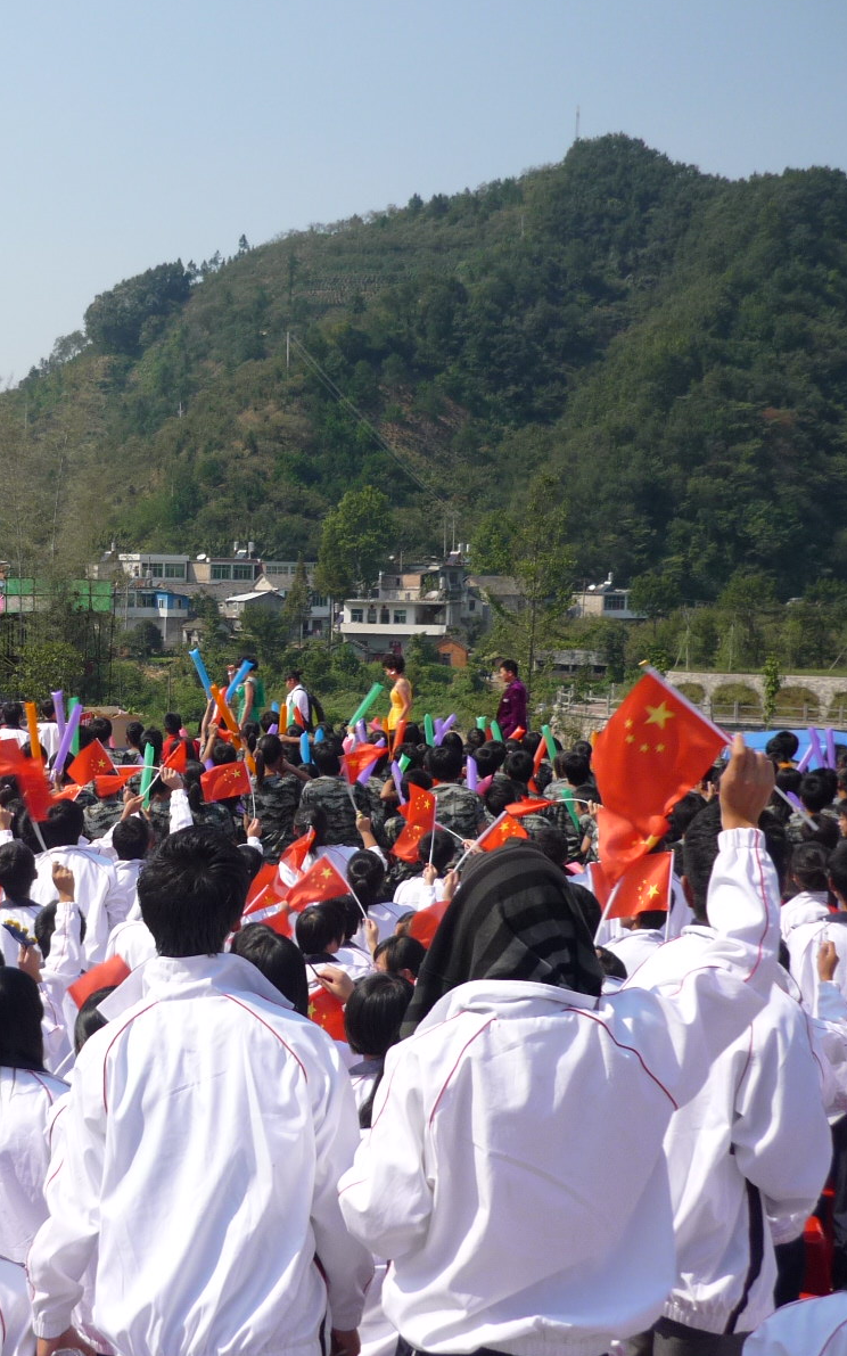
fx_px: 1737
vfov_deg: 42.7
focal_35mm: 47
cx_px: 71
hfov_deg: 26.4
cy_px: 675
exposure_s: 1/200
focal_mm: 5.5
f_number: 8
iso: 100
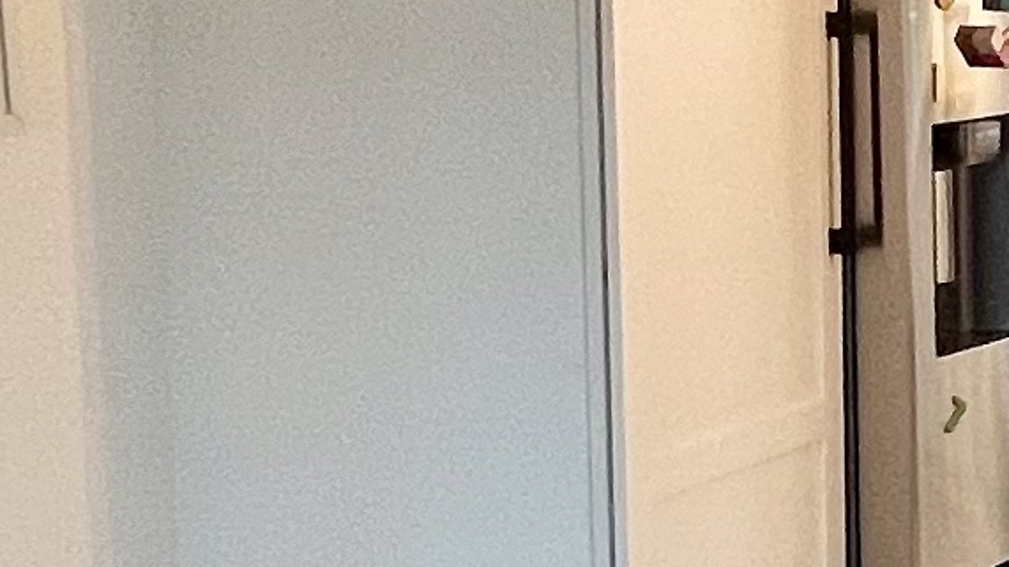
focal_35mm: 100
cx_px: 1355
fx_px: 2675
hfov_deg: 19.5
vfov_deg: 12.1
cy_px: 254
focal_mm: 1.57
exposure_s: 1/60
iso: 160
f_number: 1.8
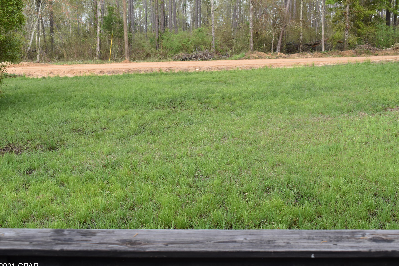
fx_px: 488
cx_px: 201
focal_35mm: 44
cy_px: 139
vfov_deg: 30.5
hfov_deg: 44.5
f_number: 7.1
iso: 400
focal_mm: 28
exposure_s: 1/200
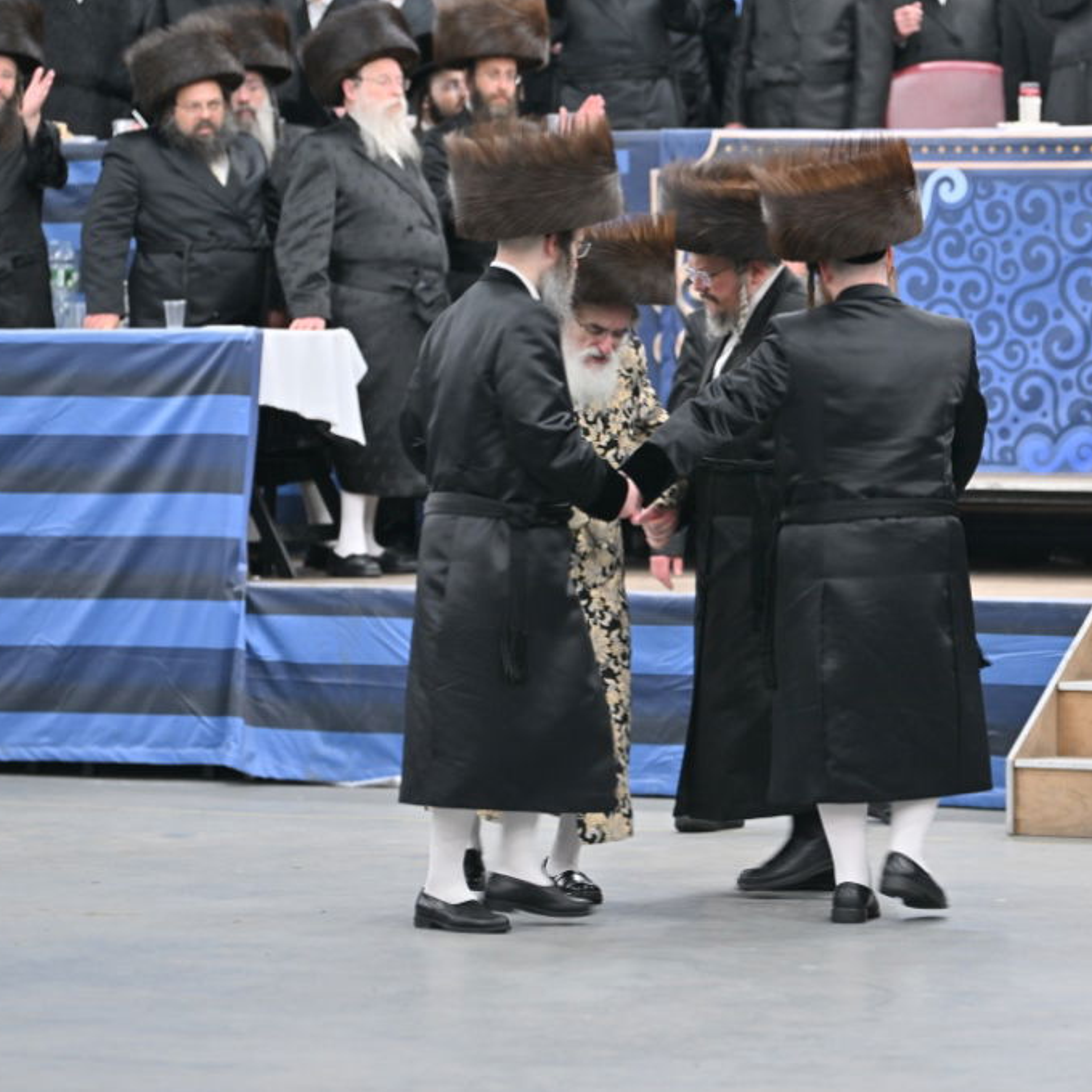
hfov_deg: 9.1
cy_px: 545
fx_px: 6853
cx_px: 721
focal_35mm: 192
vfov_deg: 9.1
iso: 250
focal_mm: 150
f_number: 2.8
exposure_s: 1/60
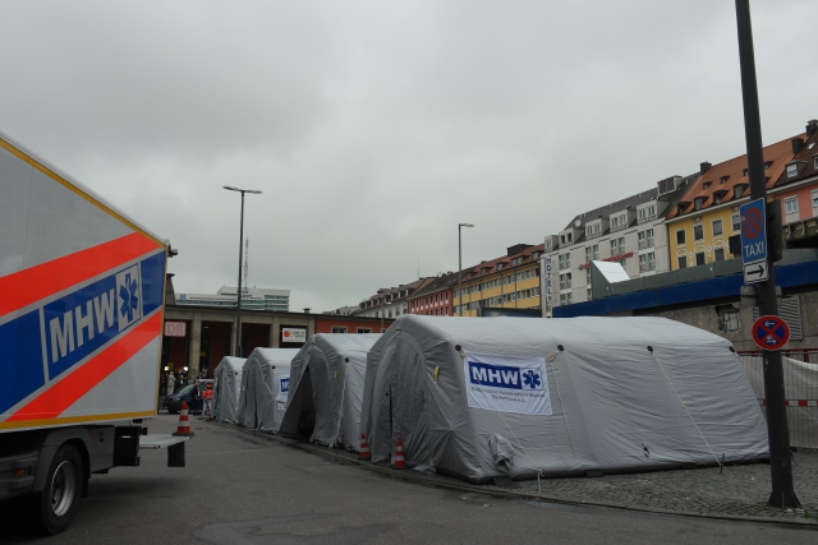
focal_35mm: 30
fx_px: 682
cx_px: 409
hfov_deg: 61.9
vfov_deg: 43.6
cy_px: 272
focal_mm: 20
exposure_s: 1/250
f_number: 5
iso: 100
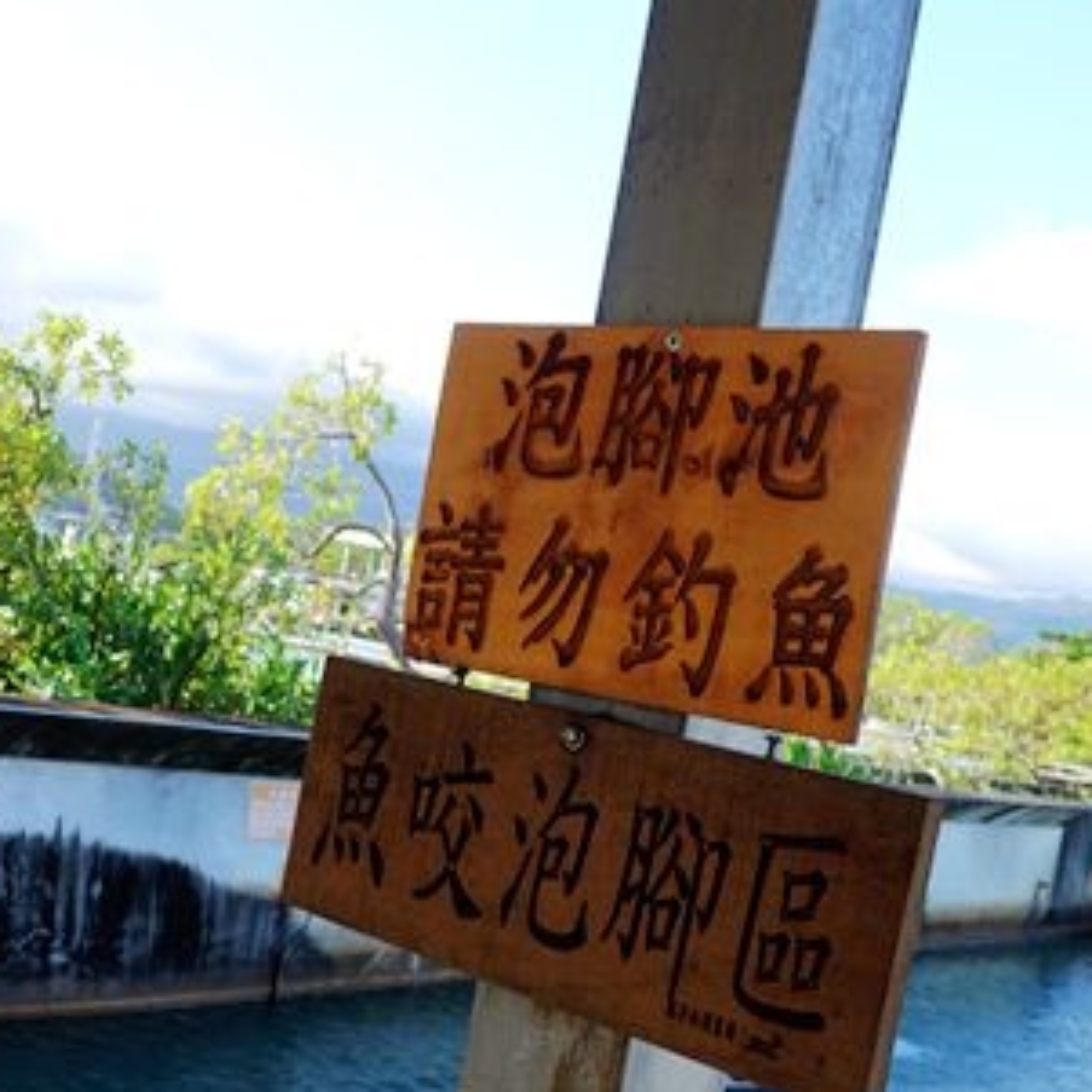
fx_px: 1570
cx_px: 548
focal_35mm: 44
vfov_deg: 38.0
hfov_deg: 38.3
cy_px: 698
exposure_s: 1/200
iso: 125
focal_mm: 8.8
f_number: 4
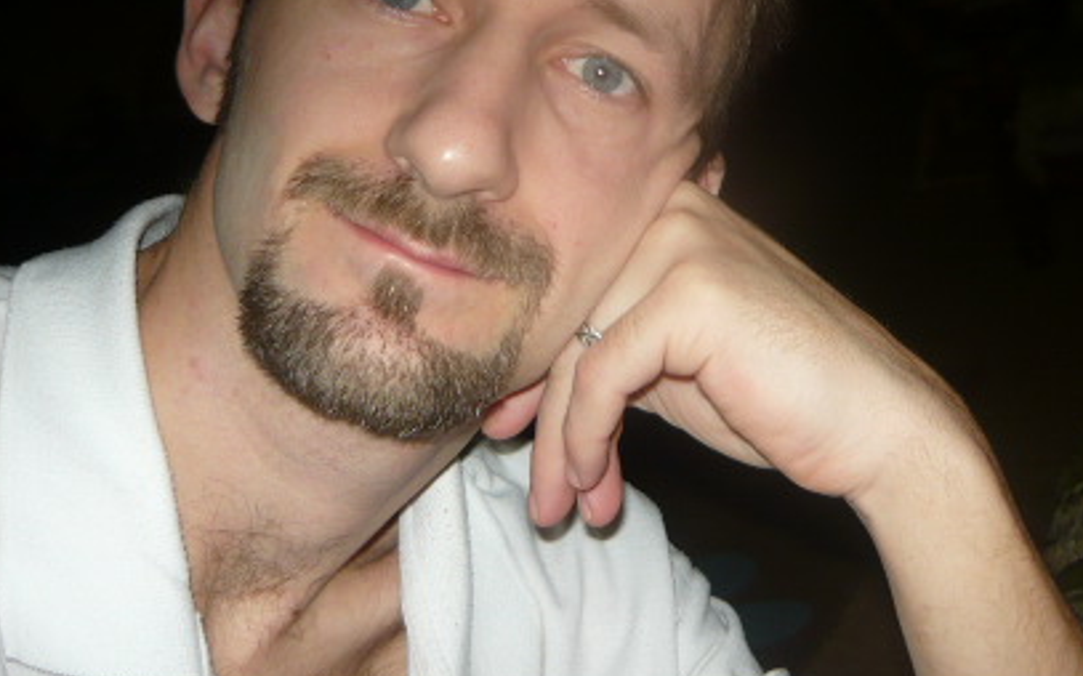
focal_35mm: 55
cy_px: 51
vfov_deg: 22.9
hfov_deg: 36.9
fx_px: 1623
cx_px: 561
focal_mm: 5.5
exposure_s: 1/30
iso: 100
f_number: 2.8
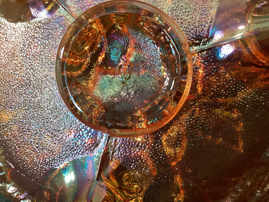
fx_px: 241
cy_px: 101
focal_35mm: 31
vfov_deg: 45.4
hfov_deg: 58.3
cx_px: 134
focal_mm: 3.3
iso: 320
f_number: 2.4
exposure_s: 1/60
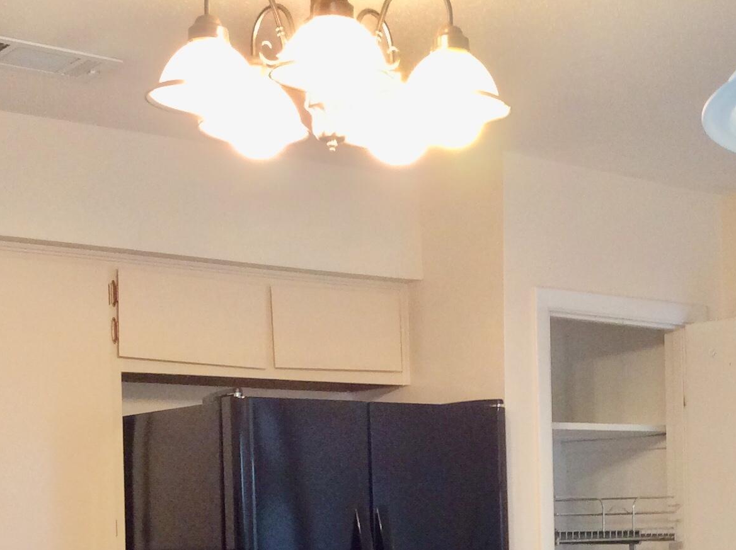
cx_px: 521
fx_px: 1508
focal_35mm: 71
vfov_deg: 20.2
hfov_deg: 27.2
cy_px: 518
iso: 100
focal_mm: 3.3
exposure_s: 1/24
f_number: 2.4
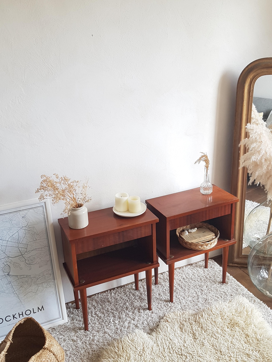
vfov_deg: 67.3
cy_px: 181
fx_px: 272
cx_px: 136
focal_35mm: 26
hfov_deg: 53.1
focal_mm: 4.2
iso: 50
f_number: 1.7
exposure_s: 1/50
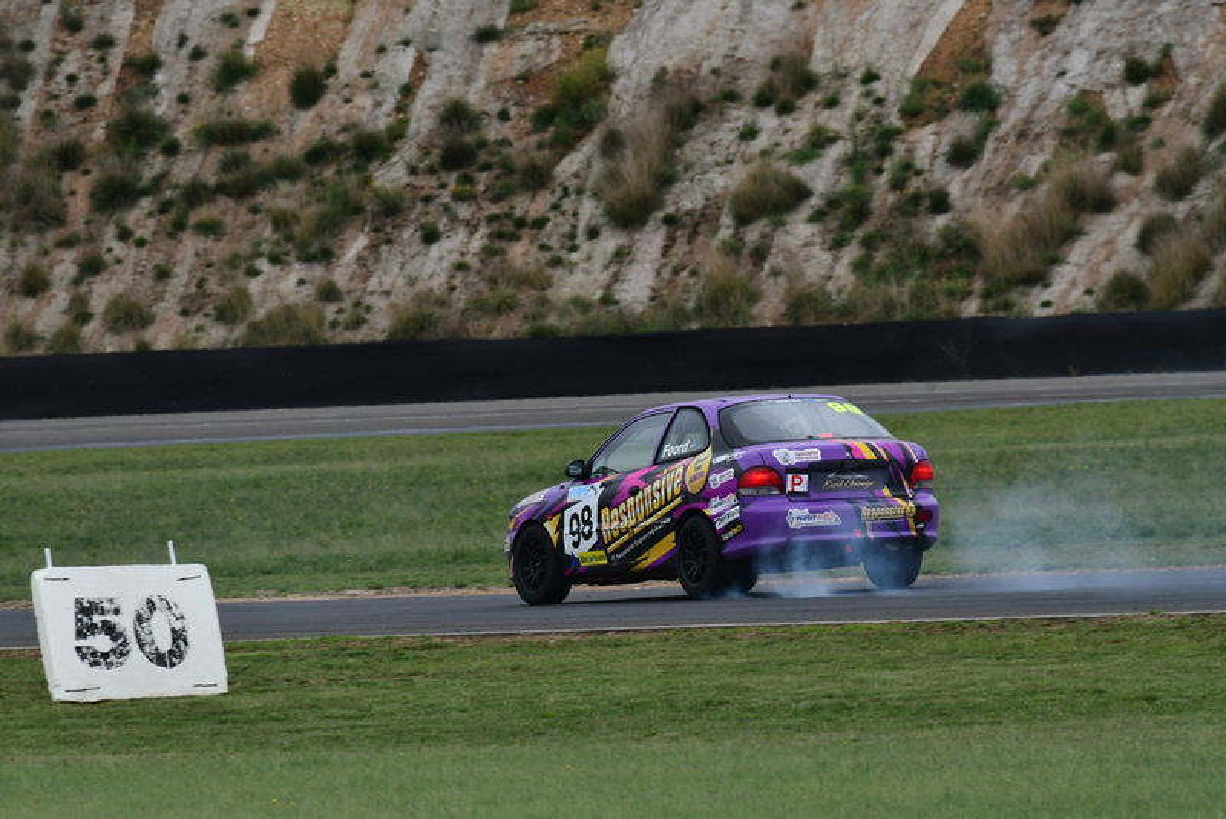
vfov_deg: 2.0
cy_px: 410
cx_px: 613
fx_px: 22995
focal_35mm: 675
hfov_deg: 3.1
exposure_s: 1/640
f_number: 13
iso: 640
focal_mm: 450
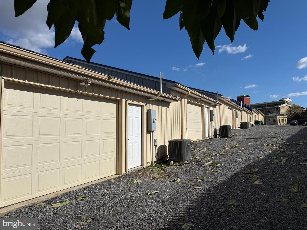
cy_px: 115
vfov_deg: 56.8
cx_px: 154
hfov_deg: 71.6
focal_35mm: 24
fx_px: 213
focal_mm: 6.76
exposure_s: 1/14286
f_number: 1.78
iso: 80
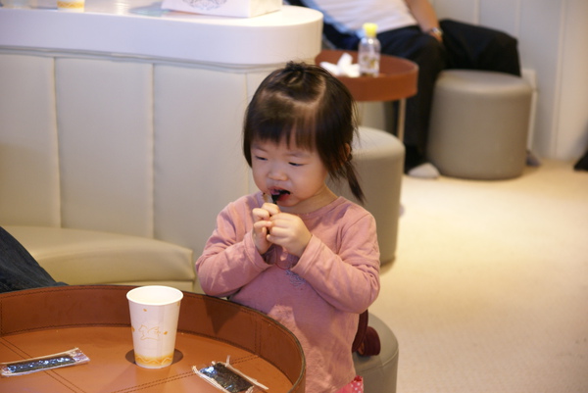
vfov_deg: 18.2
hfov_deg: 27.0
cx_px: 294
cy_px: 196
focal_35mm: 75
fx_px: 1226
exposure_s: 1/10
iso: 400
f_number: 4.5
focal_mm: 50
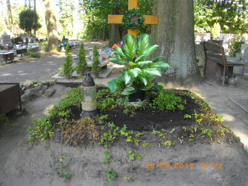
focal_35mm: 32
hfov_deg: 56.8
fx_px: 229
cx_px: 124
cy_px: 93
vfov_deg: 44.2
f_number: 2.9
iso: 200
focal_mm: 5.7
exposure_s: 1/125
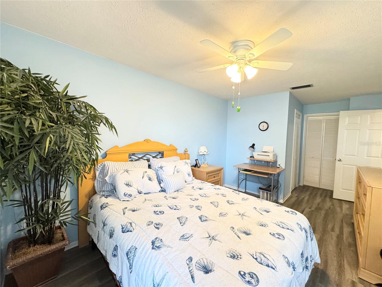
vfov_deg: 85.7
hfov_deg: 102.1
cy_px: 144
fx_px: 154
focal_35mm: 14
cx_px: 191
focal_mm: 2.22
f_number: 2.2
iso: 320
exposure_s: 1/60
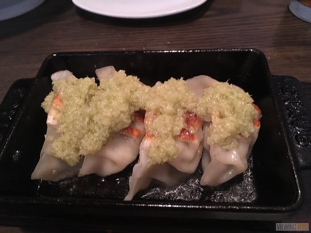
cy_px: 116
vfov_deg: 48.3
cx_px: 156
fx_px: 261
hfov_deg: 61.6
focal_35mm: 29
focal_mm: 4.15
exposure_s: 1/15
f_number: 2.2
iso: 400
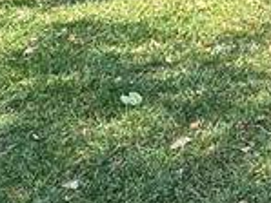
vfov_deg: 13.4
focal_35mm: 96
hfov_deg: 13.5
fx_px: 752
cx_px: 686
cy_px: -190
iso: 40
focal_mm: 2.22
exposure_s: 1/440
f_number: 2.2
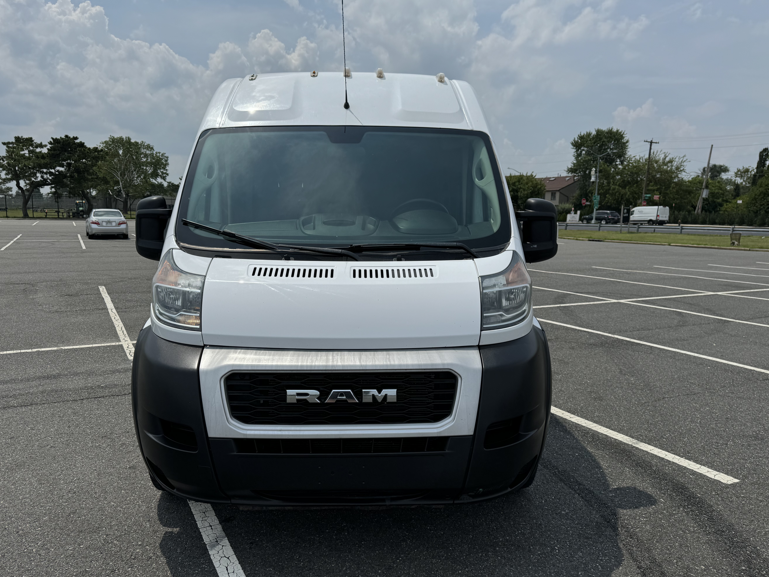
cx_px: 366
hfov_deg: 67.3
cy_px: 294
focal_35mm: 26
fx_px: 578
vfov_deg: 53.1
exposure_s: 1/9009
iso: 80
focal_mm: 6.76
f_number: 1.78
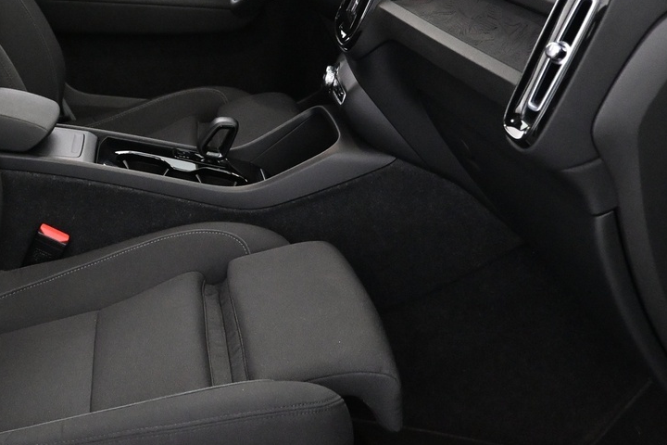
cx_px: 170
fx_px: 1000
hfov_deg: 36.1
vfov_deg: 24.8
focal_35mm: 54
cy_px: 110
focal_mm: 16
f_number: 3.5
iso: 4000
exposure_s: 1/60
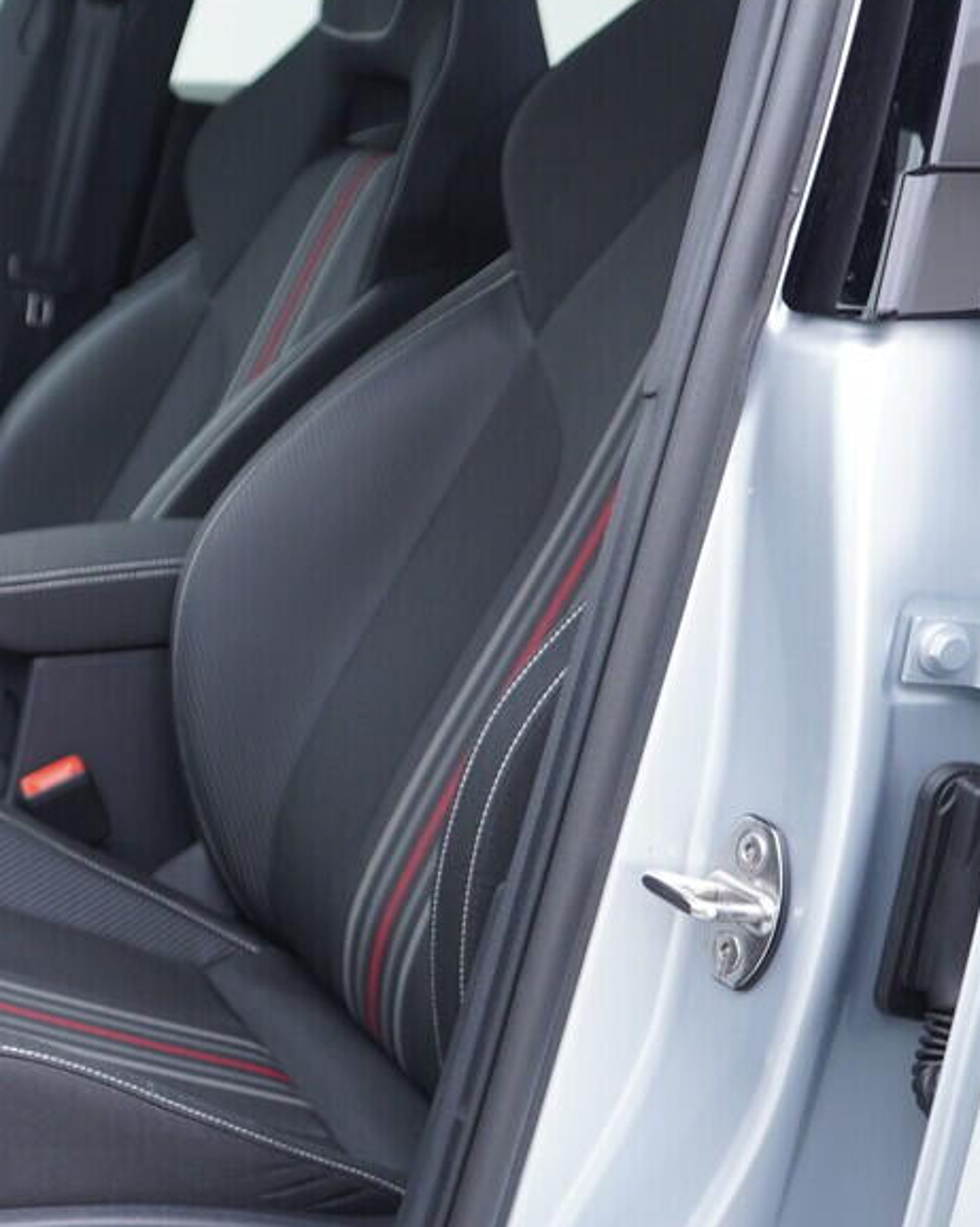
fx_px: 2177
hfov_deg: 23.8
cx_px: -85
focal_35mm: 60
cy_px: 594
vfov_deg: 31.5
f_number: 2.8
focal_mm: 24
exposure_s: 1/40
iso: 200
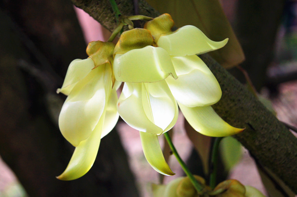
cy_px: 98
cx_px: 148
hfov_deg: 24.7
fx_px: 680
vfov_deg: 16.5
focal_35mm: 82
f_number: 5.6
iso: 1000
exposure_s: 1/160
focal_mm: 55
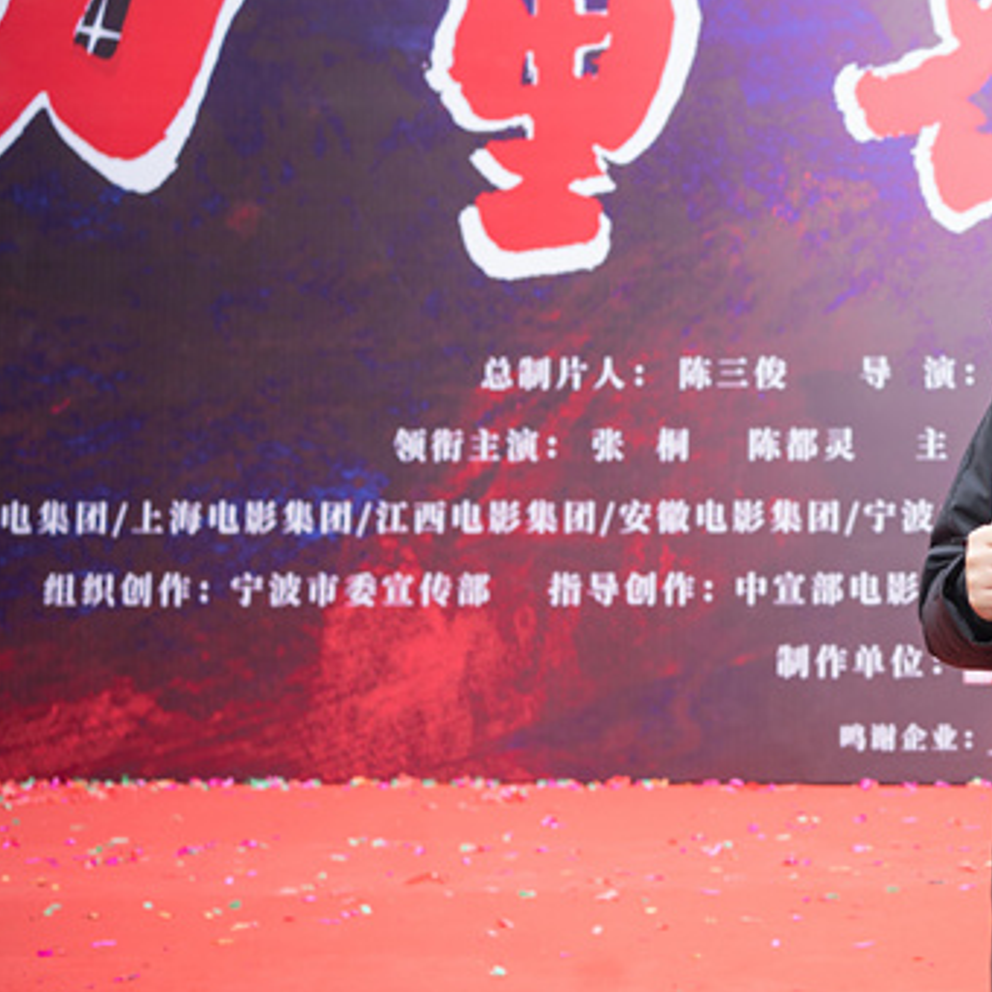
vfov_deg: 24.5
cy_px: 331
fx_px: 2270
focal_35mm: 70
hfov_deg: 23.0
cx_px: 1120
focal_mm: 35
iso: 200
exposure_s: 1/125
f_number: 3.5
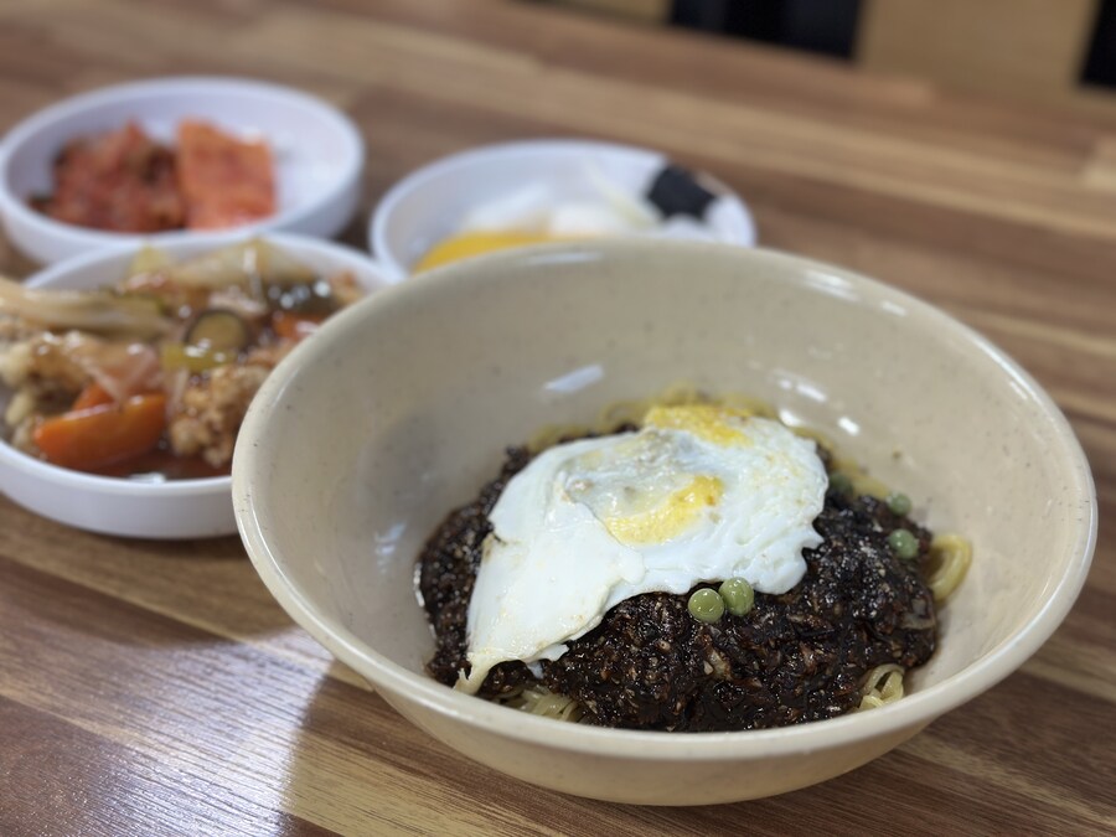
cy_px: 418
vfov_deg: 30.3
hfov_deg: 39.7
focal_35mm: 48
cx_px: 558
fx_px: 1547
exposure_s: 1/60
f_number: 1.78
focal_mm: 6.86
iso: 100
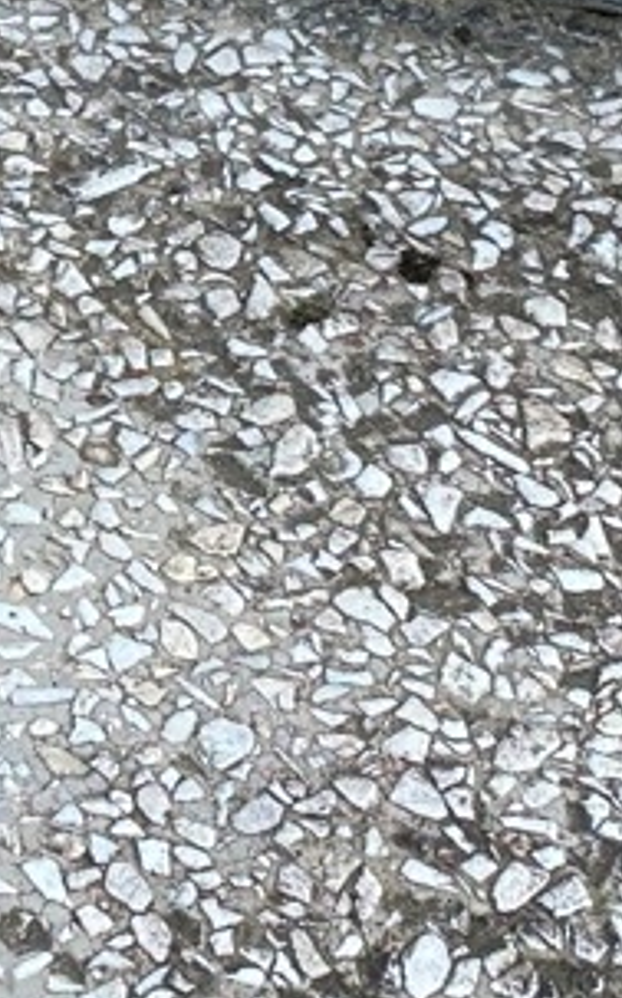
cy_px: -244
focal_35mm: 110
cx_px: -301
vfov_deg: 17.9
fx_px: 2988
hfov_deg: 11.4
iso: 32
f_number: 1.8
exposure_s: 1/949
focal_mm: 4.25
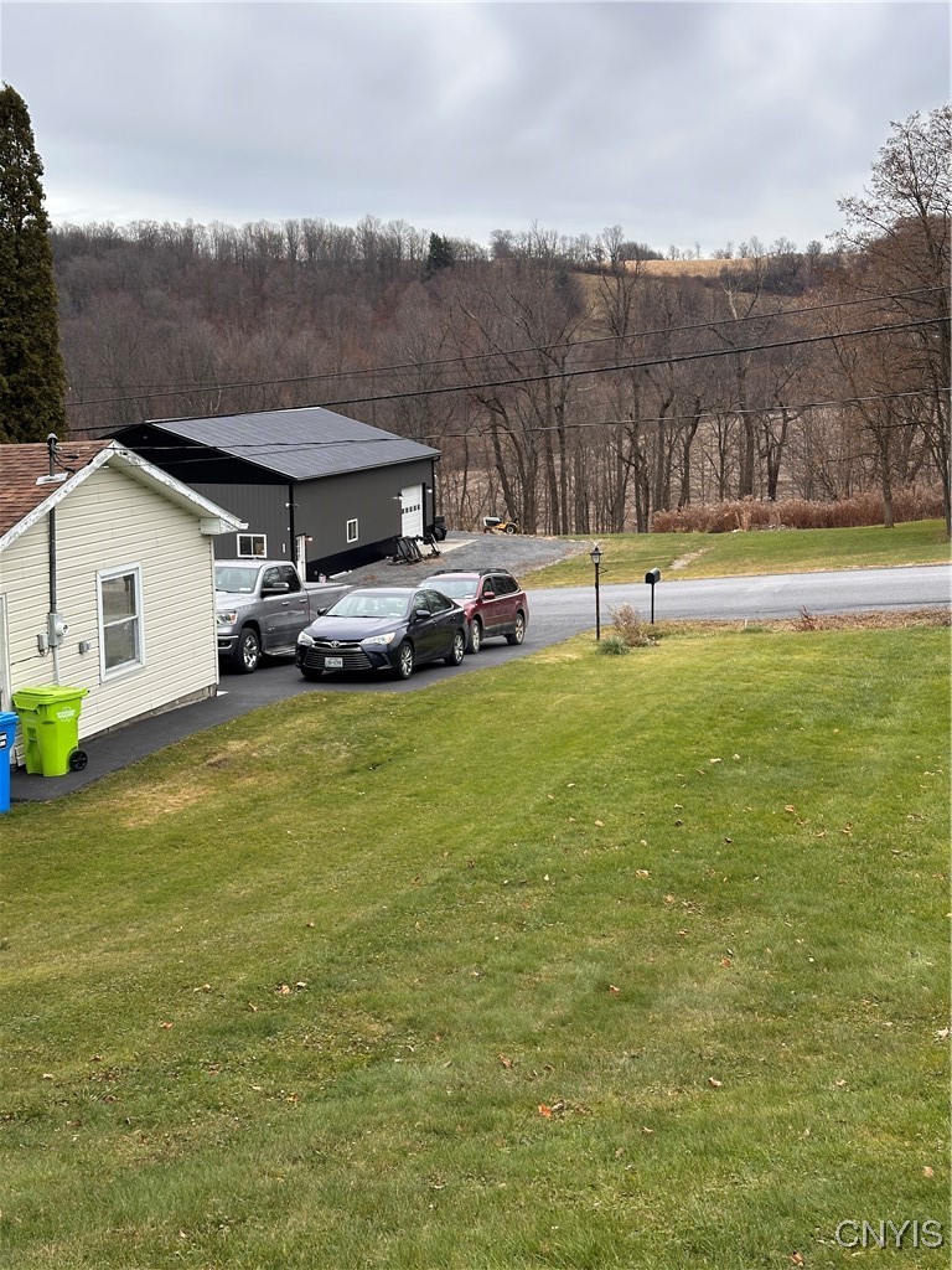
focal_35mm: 48
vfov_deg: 39.7
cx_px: 476
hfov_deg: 30.3
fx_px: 1760
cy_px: 635
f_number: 1.78
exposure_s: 1/284
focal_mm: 6.86
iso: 64
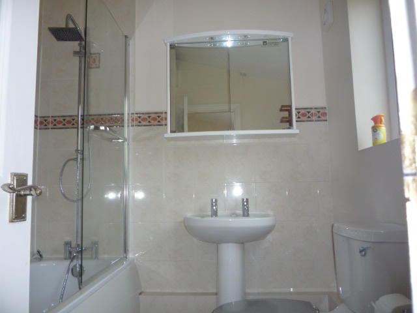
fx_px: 361
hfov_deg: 60.0
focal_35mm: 30
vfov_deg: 46.8
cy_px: 156
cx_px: 208
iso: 100
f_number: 3.3
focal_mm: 5.2
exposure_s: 1/30
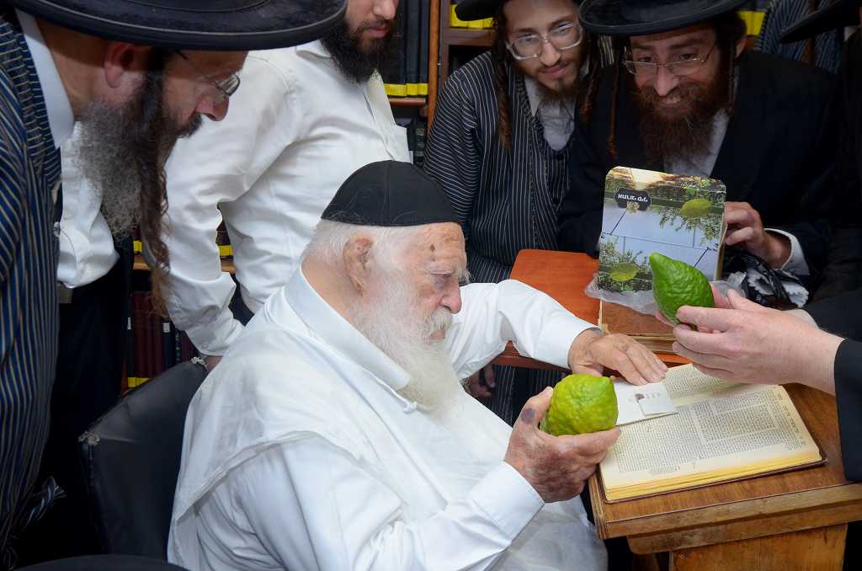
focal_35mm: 51
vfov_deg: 26.4
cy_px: 286
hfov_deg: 39.0
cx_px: 431
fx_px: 1219
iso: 800
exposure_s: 1/160
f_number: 8
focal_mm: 34
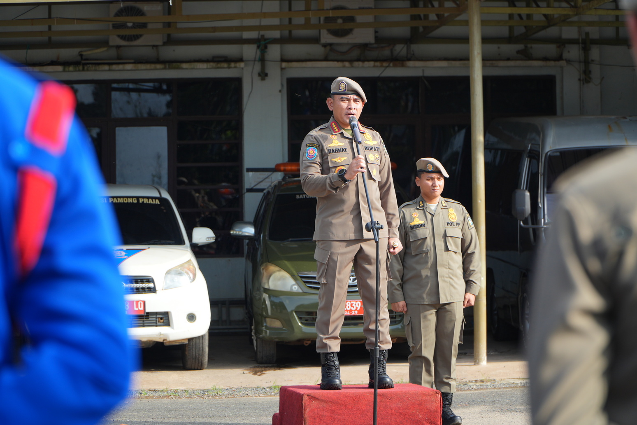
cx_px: 318
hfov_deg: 15.5
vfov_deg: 10.4
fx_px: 2335
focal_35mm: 132
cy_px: 212
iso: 100
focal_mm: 88
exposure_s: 1/320
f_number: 4
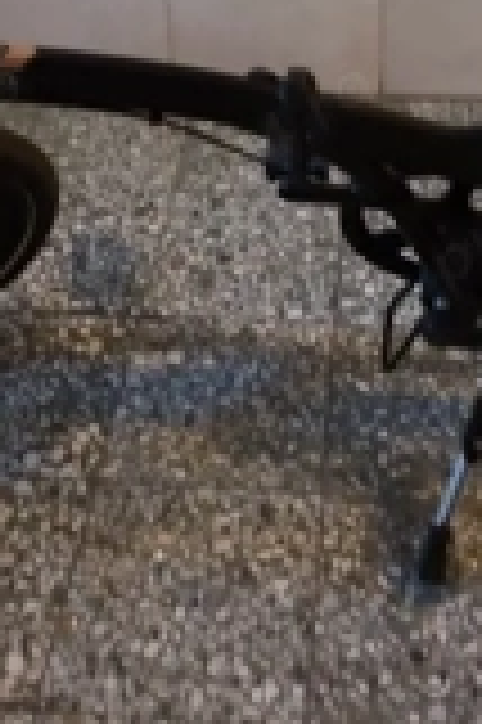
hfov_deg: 21.8
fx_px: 1248
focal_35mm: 62
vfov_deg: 28.6
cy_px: -121
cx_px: 315
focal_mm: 5.23
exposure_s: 1/20
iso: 800
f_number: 1.8
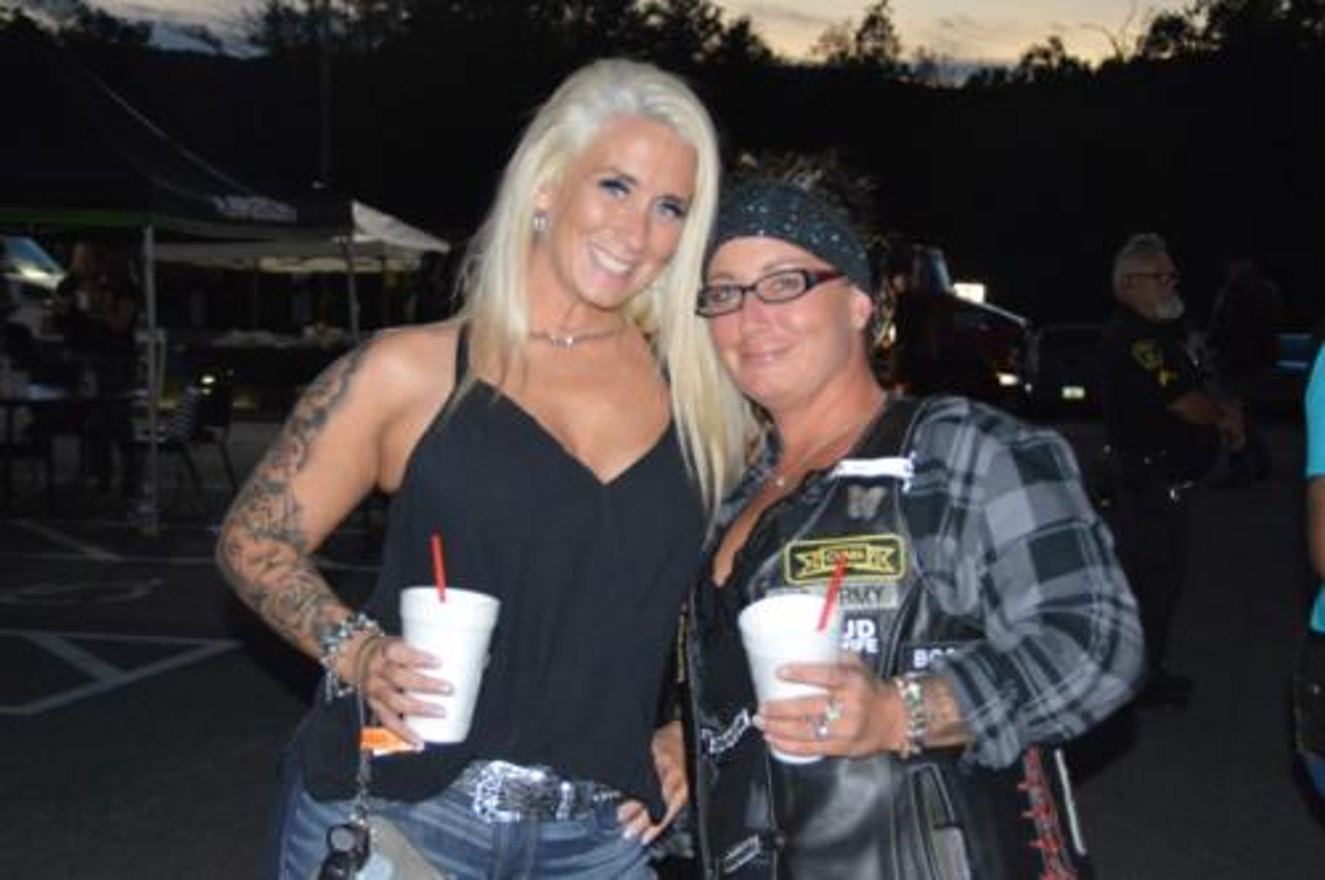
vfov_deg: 21.5
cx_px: 662
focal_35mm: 63
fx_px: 2316
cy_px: 440
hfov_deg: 31.9
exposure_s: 1/60
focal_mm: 42
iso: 3200
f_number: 4.5
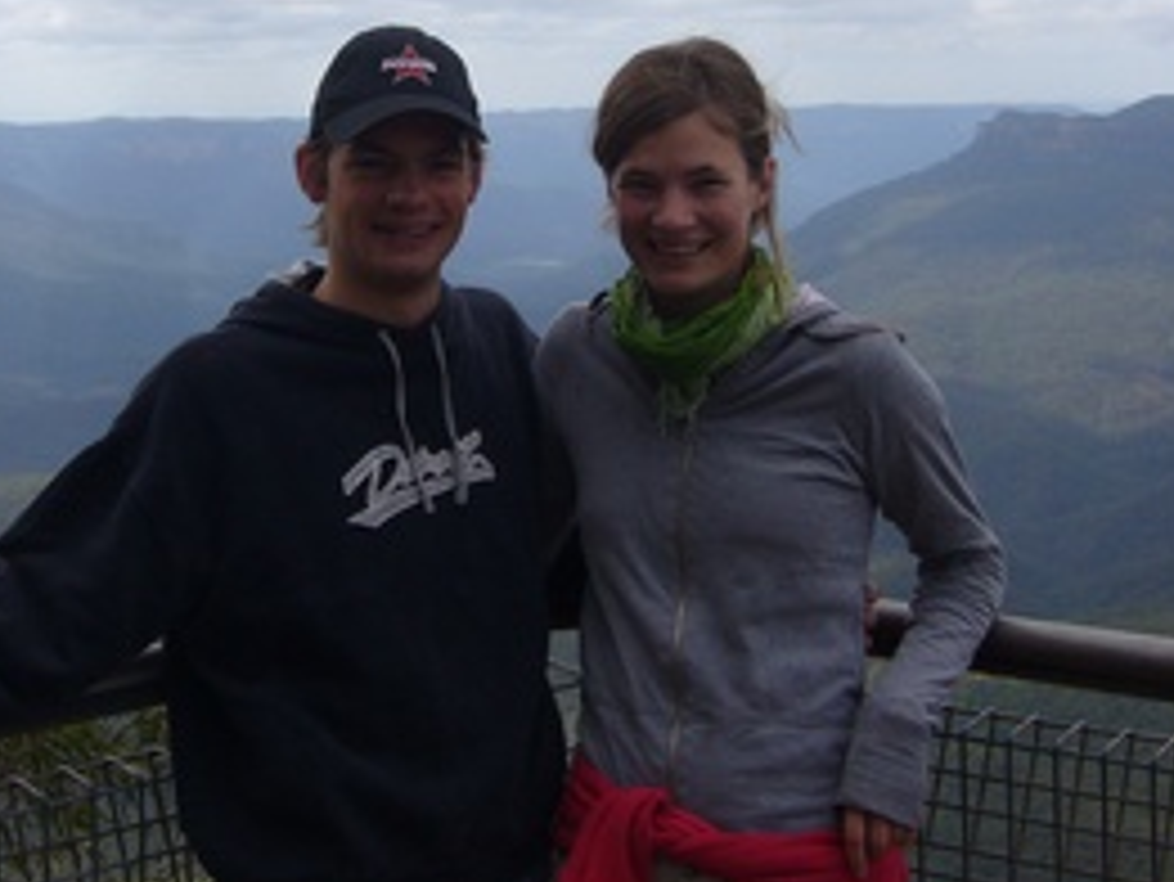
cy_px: 180
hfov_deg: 32.7
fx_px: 2002
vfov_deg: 24.5
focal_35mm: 59
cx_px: 567
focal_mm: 5.8
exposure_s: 1/320
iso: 80
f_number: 5.6
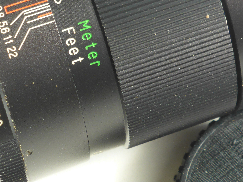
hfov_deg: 11.0
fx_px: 1264
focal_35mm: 180
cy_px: 16
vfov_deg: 8.2
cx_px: 112
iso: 100
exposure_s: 1/80
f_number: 5.2
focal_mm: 16.1
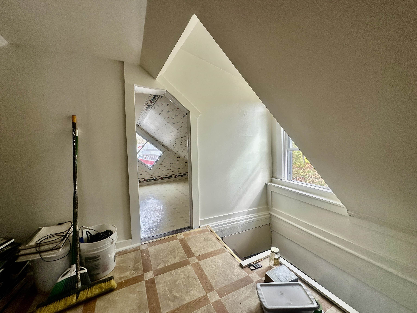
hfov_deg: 102.1
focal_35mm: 14
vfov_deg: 85.7
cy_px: 156
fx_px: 169
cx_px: 208
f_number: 2.2
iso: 40
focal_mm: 2.22
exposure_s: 1/126
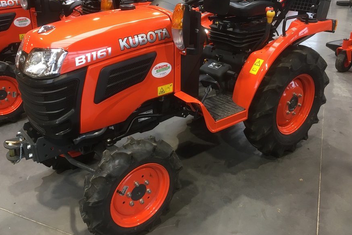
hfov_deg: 57.2
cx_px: 178
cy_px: 97
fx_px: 323
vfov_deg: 39.8
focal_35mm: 33
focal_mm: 4.15
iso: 100
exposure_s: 1/33
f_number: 2.2
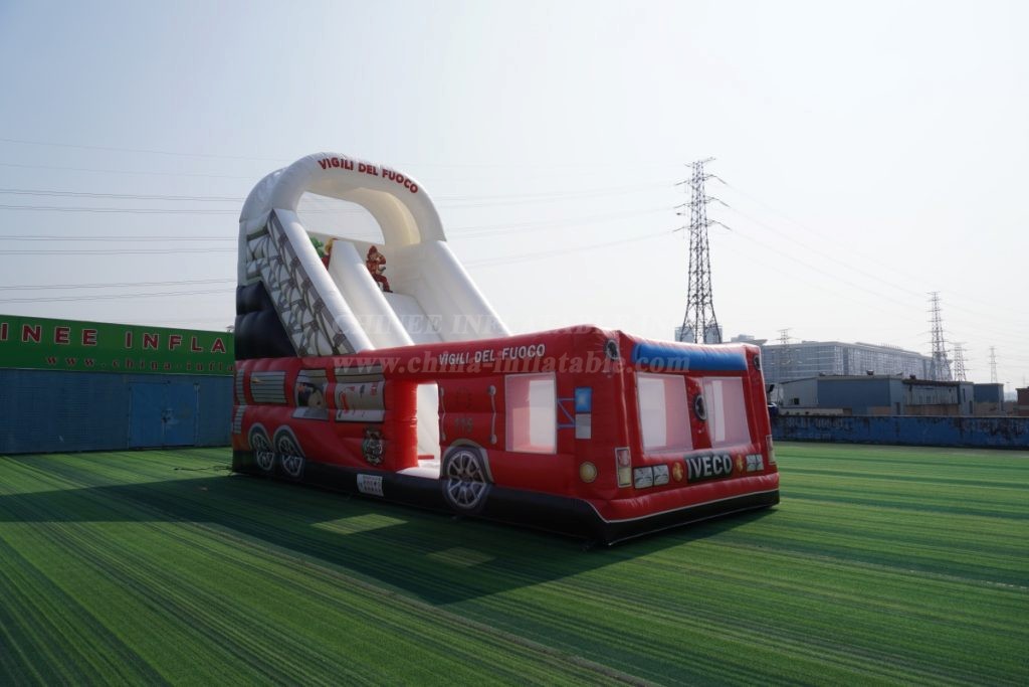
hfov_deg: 73.7
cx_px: 514
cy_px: 344
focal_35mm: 24
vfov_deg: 53.1
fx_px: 686
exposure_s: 1/400
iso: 100
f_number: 8
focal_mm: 16
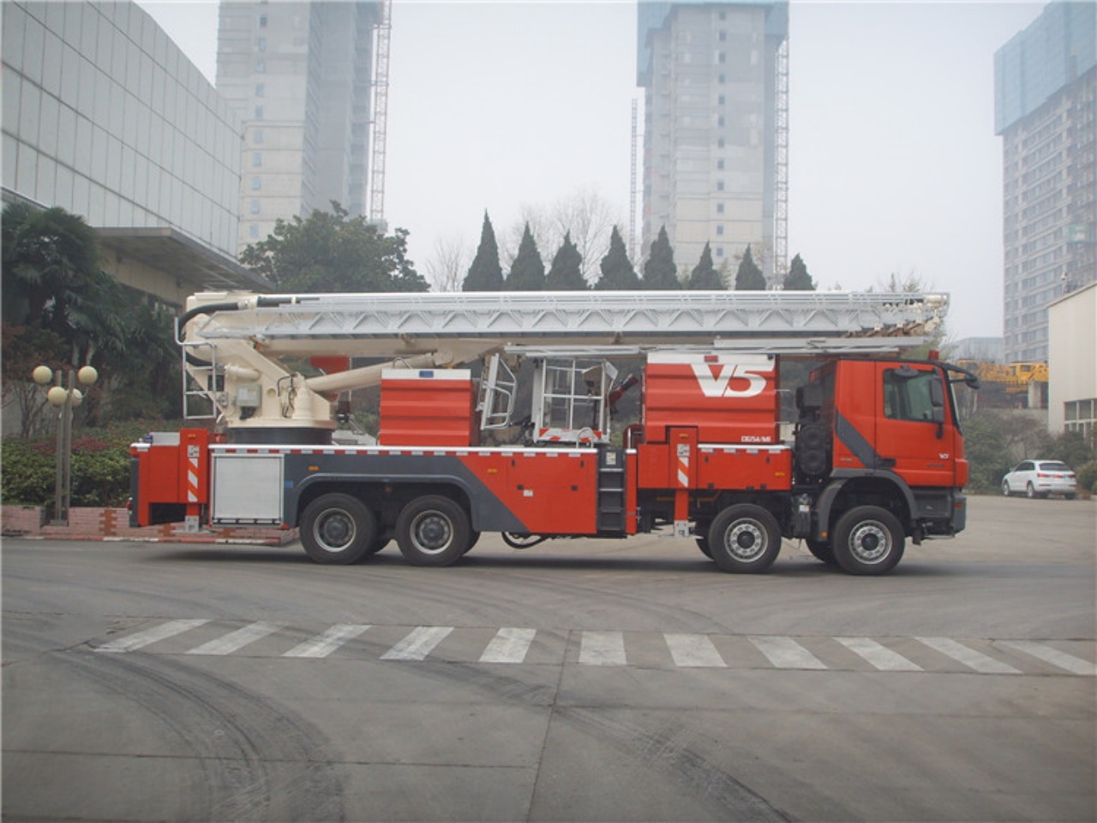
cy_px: 412
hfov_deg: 47.9
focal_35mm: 39
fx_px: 1236
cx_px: 548
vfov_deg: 36.8
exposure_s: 1/350
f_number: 3.5
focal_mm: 6.6
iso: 50
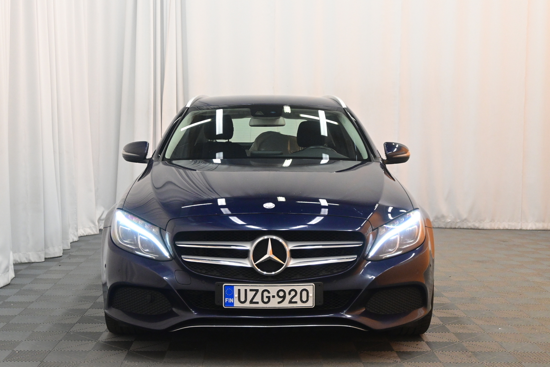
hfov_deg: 38.9
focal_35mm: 51
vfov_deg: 26.5
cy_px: 184
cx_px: 275
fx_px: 779
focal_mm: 34
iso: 3200
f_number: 5
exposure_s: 1/50
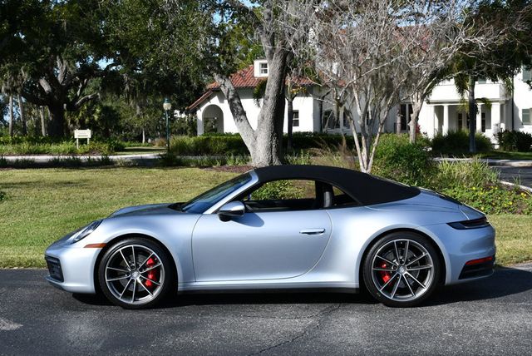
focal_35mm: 56
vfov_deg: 24.2
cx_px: 266
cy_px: 178
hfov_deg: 35.6
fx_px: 828
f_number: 8
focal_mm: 28
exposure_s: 1/250
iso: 100
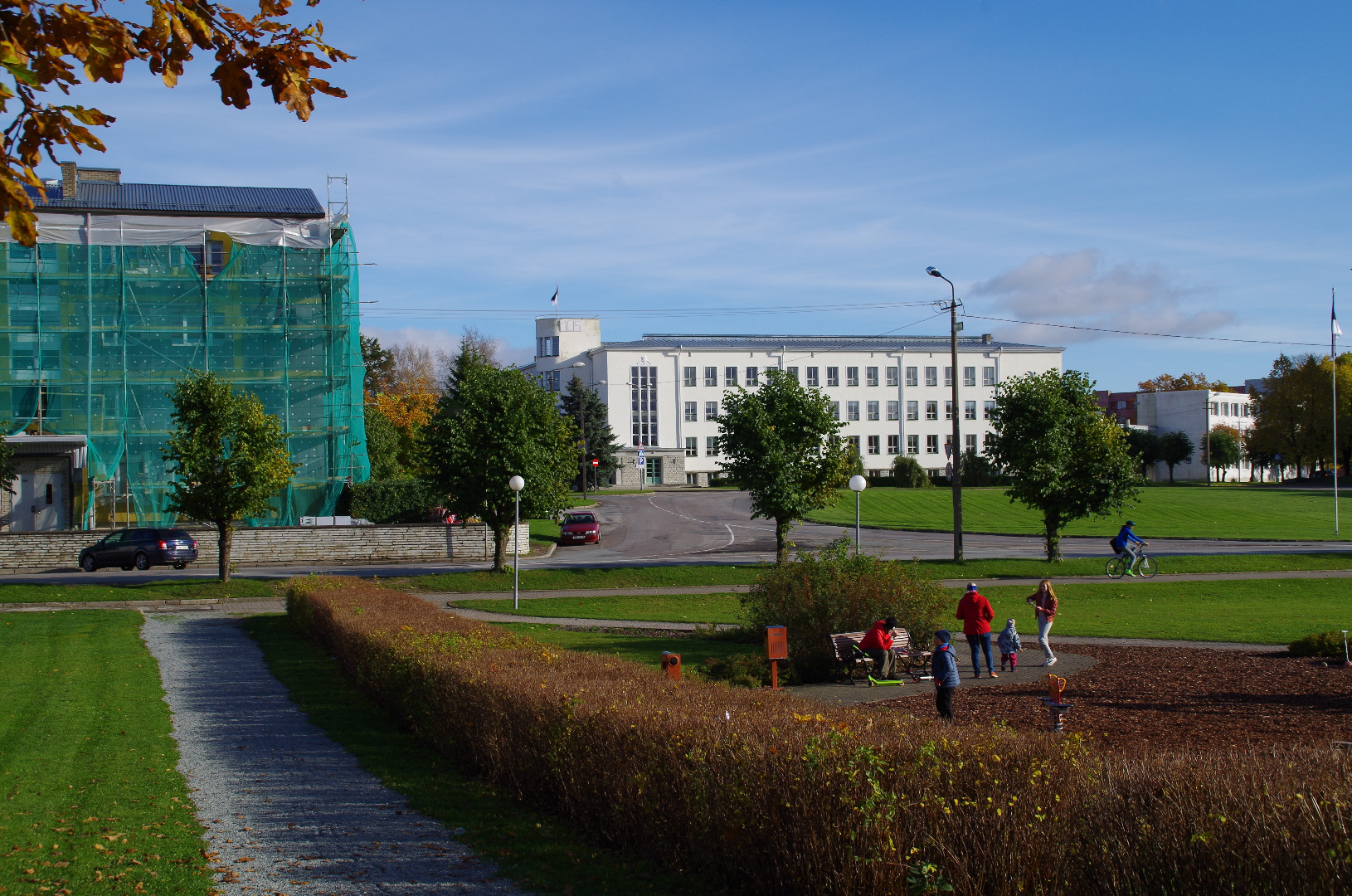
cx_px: 676
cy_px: 448
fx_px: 1837
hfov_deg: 40.4
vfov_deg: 27.4
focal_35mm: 49
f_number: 11
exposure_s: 1/160
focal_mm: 33
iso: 100
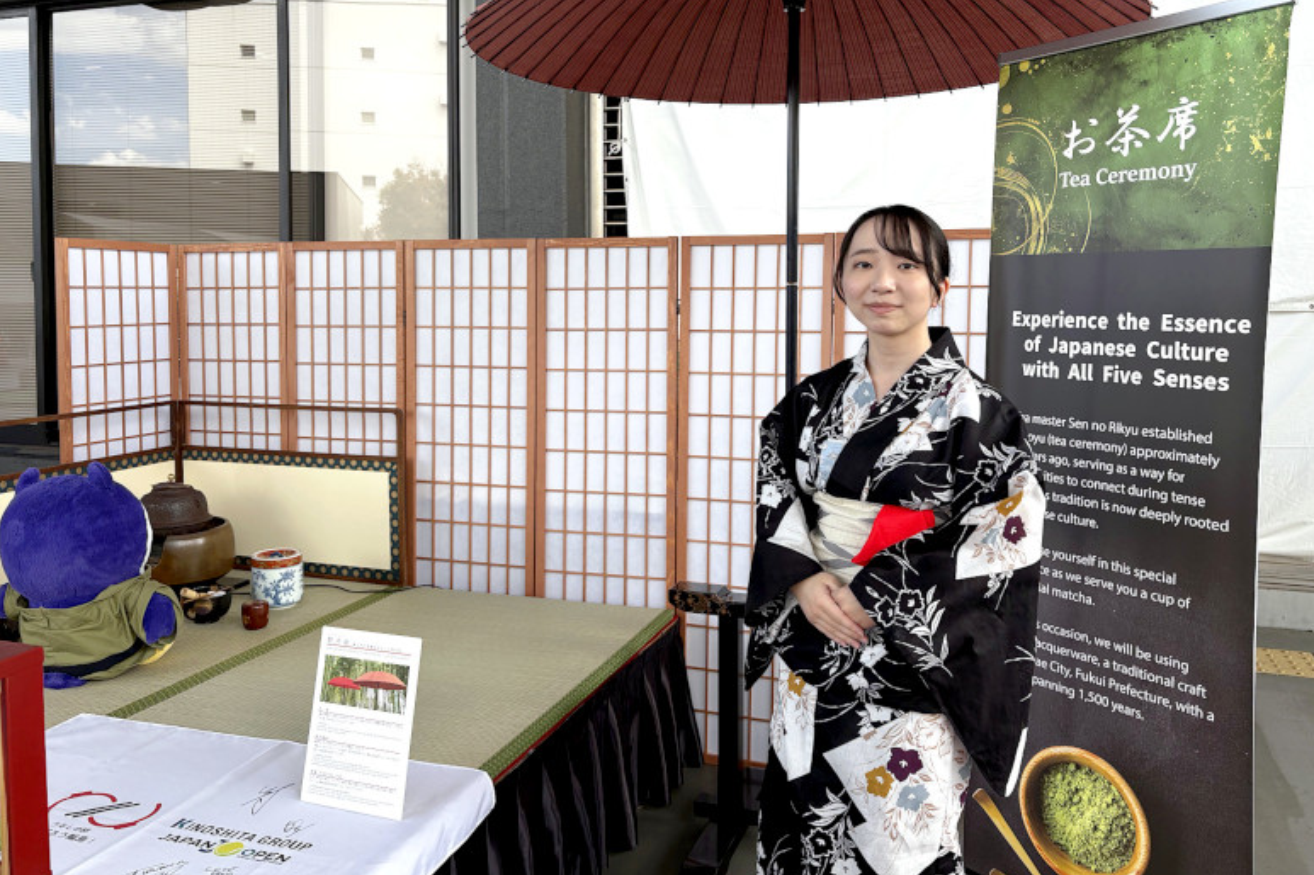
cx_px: 637
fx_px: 1022
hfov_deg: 65.5
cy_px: 386
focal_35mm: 28
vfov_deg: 46.3
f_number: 1.6
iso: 50
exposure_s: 1/388
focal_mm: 5.96
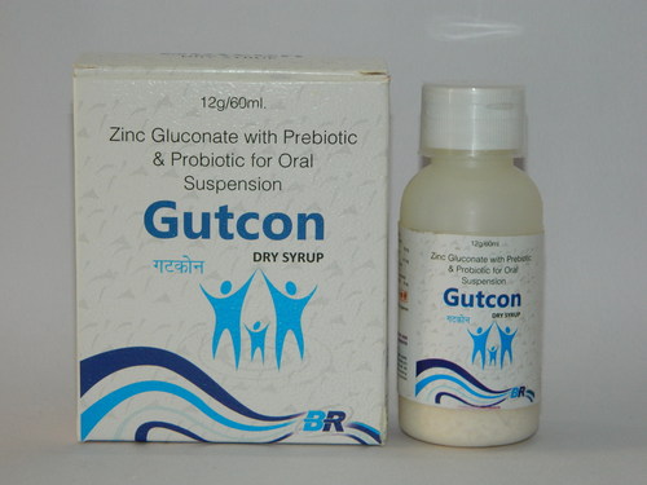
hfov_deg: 19.1
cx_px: 324
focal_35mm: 103
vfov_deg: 14.4
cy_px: 242
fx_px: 1925
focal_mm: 18.6
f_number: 4.5
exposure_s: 1/30
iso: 200
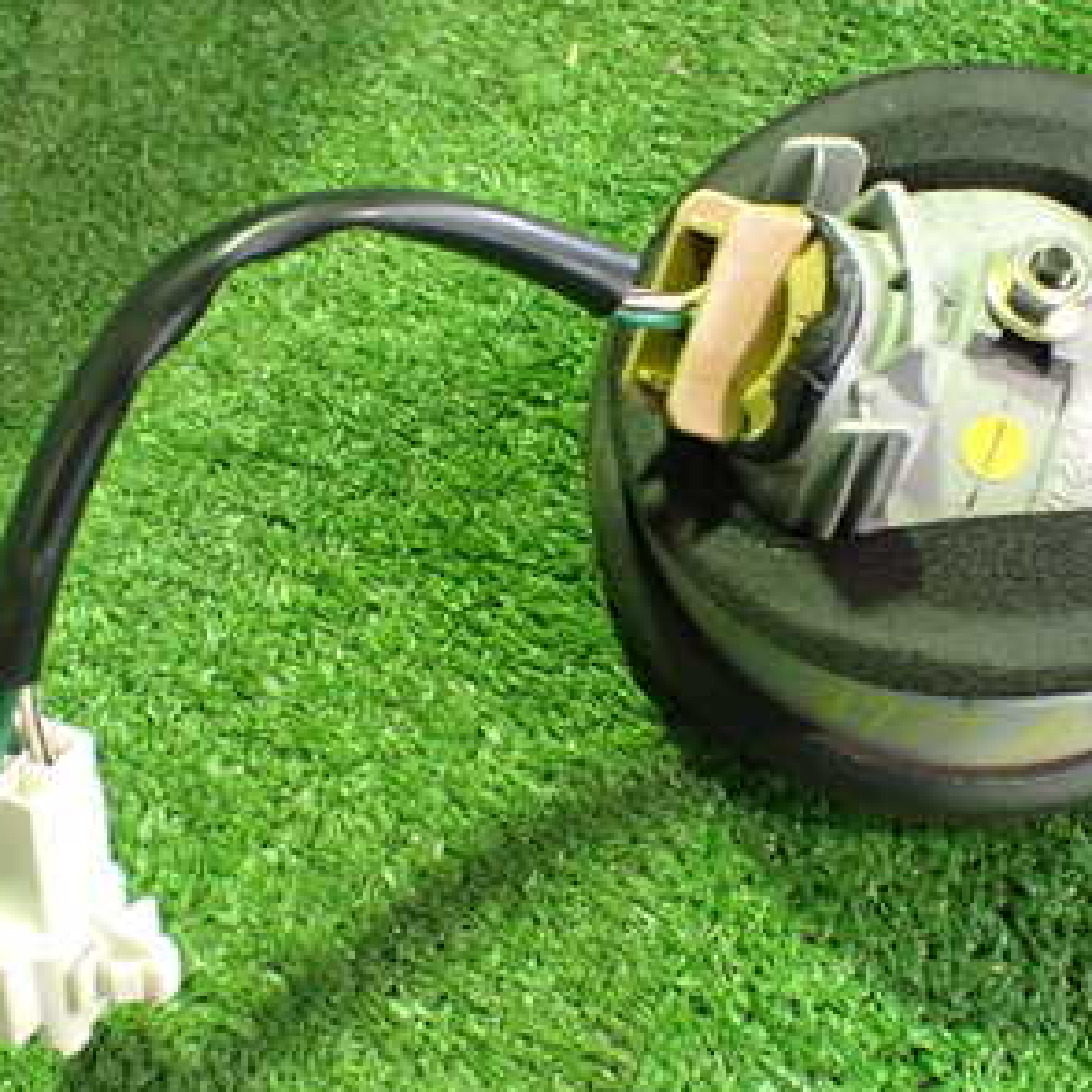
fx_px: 1927
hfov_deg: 31.6
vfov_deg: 31.6
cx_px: 607
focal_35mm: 54
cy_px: 522
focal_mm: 5.4
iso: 1000
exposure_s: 1/30
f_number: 2.3
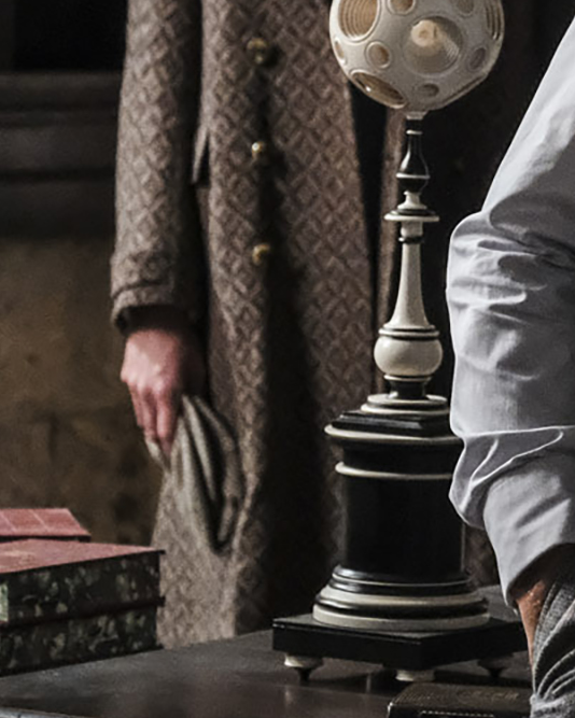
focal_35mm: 270
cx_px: 717
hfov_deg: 5.7
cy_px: 84
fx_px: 5741
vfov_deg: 7.1
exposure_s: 1/125
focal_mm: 53.3
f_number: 5
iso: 8000
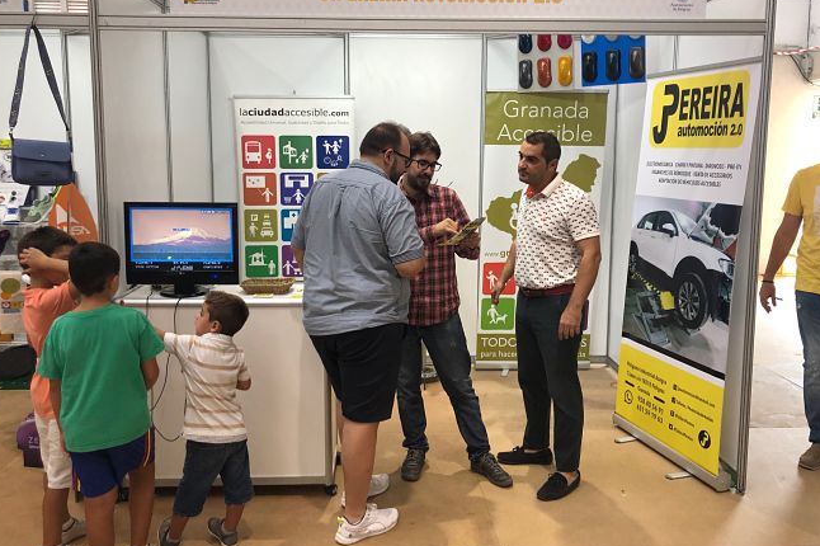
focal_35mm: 30
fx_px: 683
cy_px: 241
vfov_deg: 43.5
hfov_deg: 62.0
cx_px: 403
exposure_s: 1/33
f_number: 1.8
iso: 32
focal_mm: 3.99
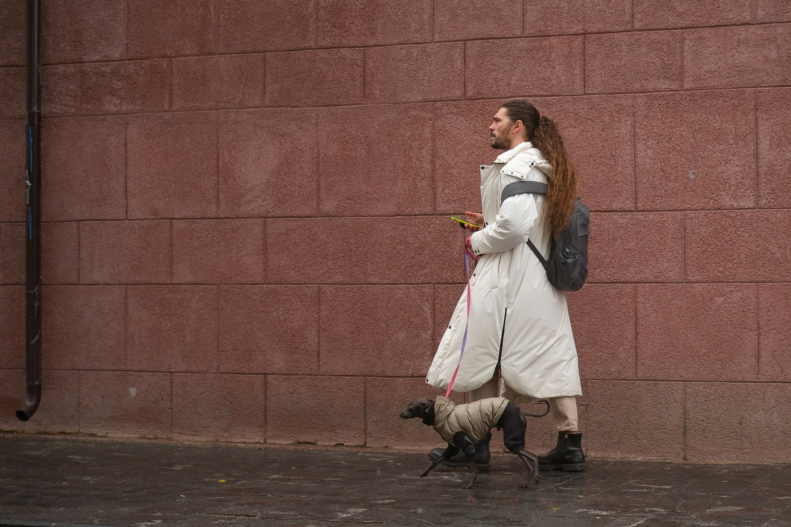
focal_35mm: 41
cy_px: 264
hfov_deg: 47.4
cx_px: 396
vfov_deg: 32.6
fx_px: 901
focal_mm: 27
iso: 400
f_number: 2.8
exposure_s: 1/400
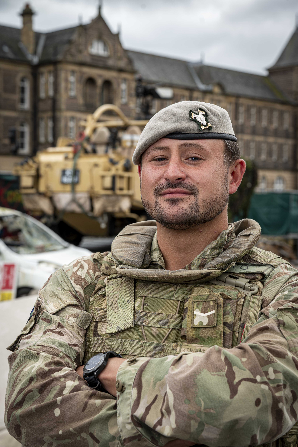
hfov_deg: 22.2
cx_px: 149
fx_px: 758
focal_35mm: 61
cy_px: 224
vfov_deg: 32.9
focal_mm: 61
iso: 125
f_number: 6.3
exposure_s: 1/200
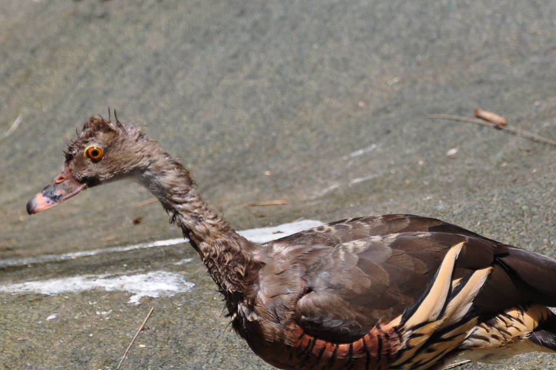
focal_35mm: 736
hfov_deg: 2.8
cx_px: 314
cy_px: 262
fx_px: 11357
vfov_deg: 1.9
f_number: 5.6
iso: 200
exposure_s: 1/640
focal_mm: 280
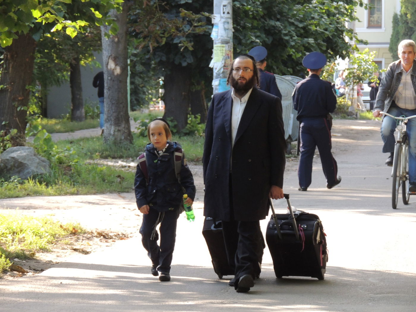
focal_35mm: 250
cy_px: 156
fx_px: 3004
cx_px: 208
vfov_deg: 5.9
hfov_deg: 7.9
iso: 400
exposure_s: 1/160
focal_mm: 44.5
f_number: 4.7
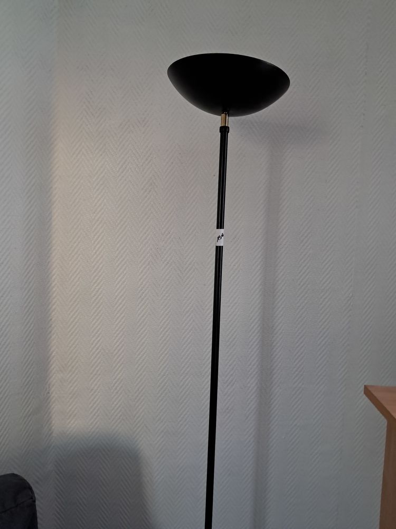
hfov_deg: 51.4
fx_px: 412
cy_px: 264
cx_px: 198
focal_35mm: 27
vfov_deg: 65.3
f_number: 1.8
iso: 640
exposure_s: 1/33
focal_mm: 4
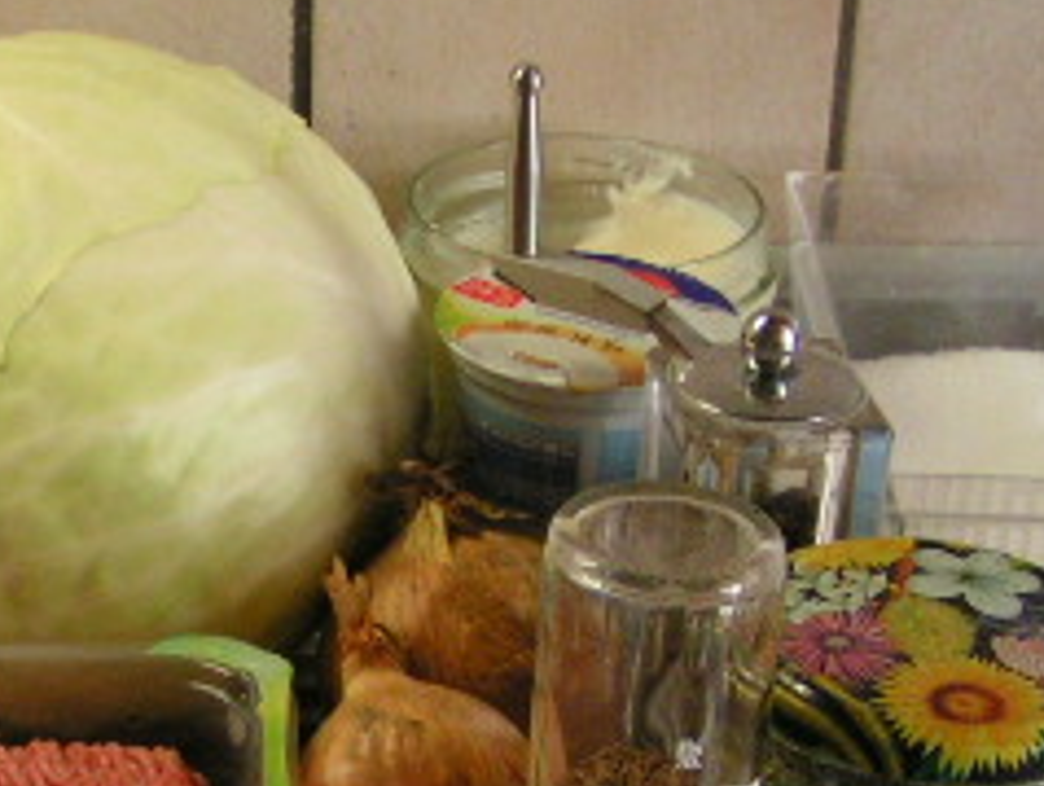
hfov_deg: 18.9
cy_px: 632
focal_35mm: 102
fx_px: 3079
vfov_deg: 14.4
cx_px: 83
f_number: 2.8
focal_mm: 5.8
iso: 200
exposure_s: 1/25
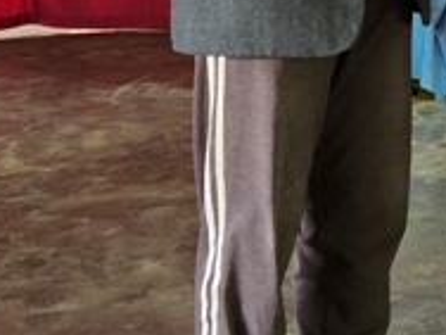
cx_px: 536
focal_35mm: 125
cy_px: -190
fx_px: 1611
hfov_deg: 15.2
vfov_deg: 11.3
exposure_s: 1/100
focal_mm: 5.4
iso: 64
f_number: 1.8
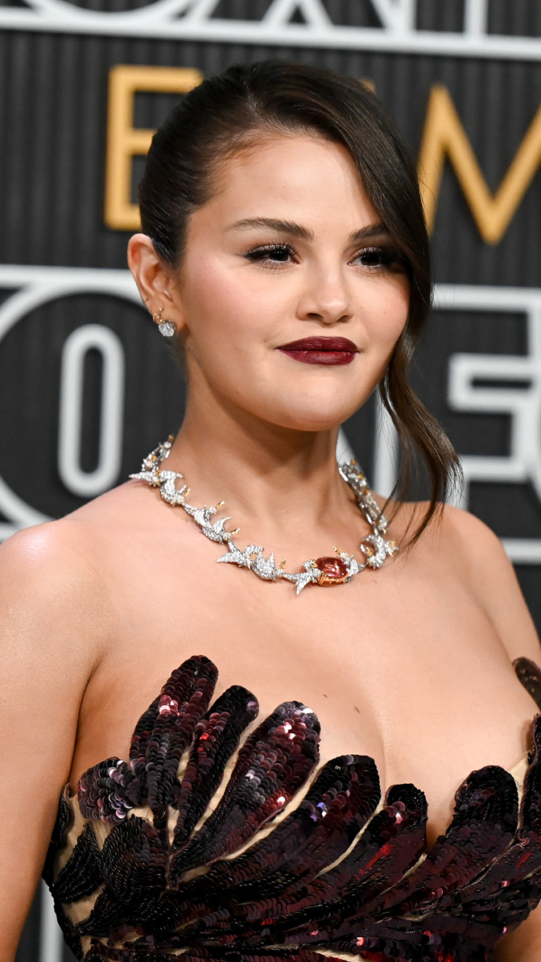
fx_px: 5838
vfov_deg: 9.4
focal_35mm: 229
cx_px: 295
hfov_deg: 5.3
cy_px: 479
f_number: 2.8
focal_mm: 145
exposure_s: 1/2500
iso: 4000
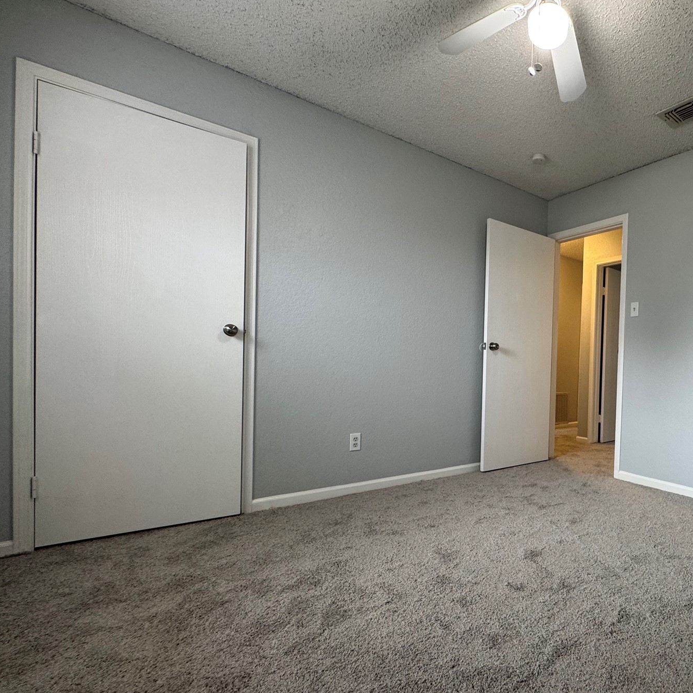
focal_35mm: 19
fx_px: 430
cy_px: 377
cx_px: 526
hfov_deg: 71.9
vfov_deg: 77.5
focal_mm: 2.22
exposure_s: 1/60
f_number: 2.2
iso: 160
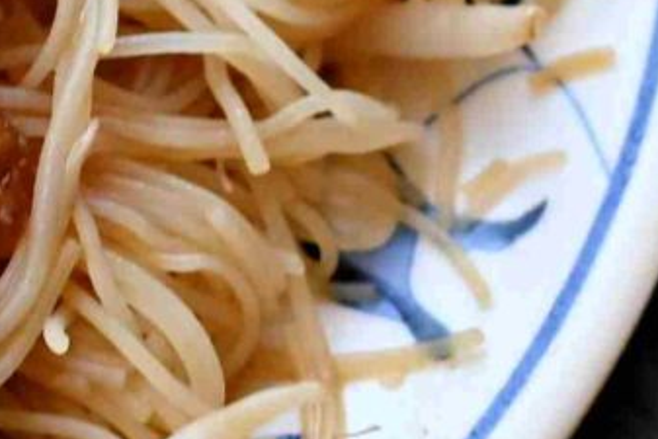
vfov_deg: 2.4
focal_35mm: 570
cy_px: -1158
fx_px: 10422
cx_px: -693
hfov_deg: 3.6
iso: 100
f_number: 3.2
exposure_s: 1/200
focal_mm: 50
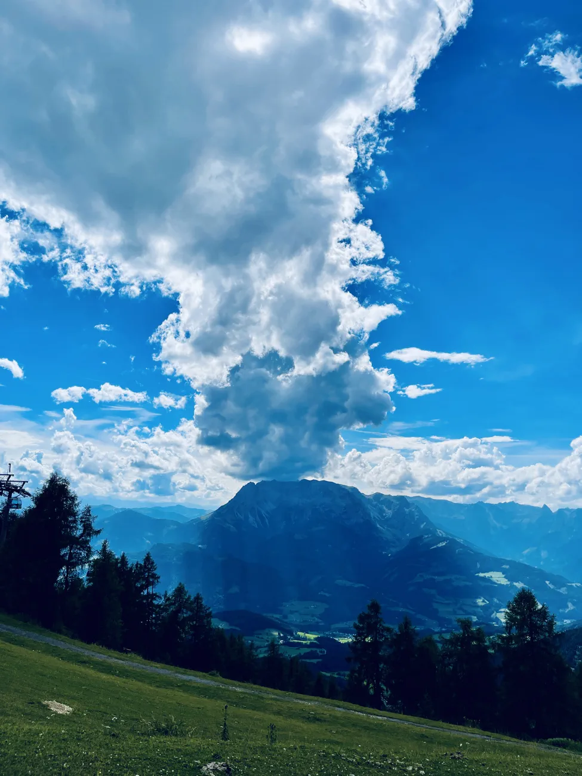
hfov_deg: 53.1
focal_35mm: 26
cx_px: 291
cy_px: 388
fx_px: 583
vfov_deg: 67.3
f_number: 1.6
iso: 32
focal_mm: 5.1
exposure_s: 1/10000
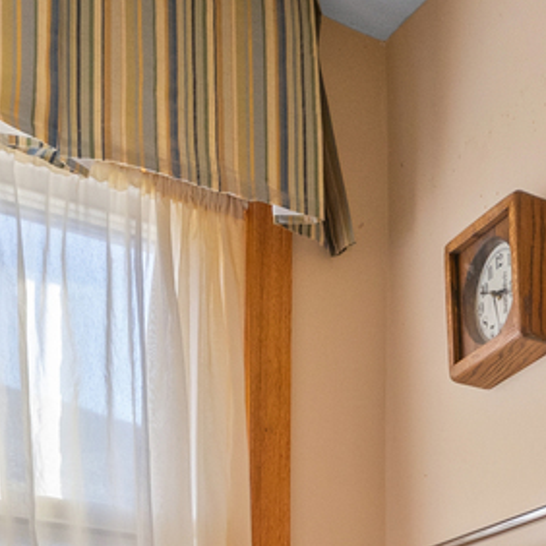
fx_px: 1409
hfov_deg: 19.6
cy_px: 891
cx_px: 774
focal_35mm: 79
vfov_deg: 18.5
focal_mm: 16.2
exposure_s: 1/30
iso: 250
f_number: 9.5
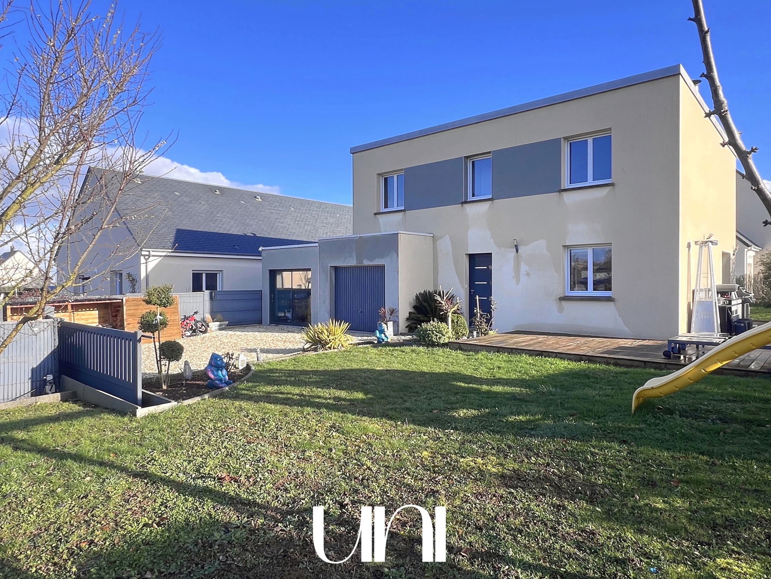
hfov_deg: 76.4
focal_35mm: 22
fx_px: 490
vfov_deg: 61.1
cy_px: 279
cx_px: 379
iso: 32
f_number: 1.8
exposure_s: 1/605
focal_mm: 1.57
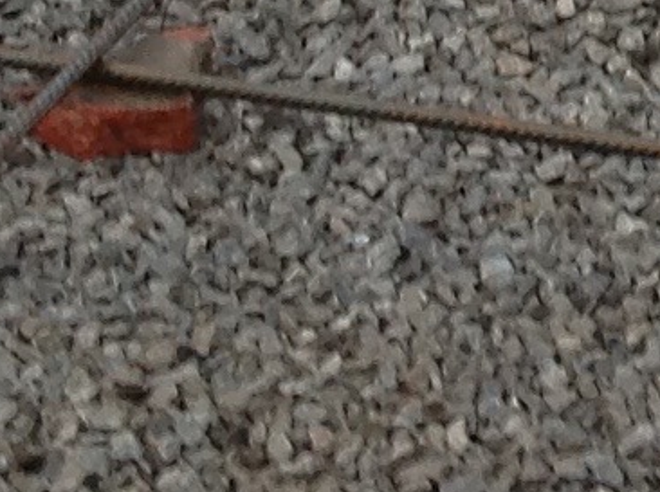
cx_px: 1549
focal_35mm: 248
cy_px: -638
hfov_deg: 7.5
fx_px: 4719
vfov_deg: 5.8
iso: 64
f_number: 2.4
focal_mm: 4.28
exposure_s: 1/40
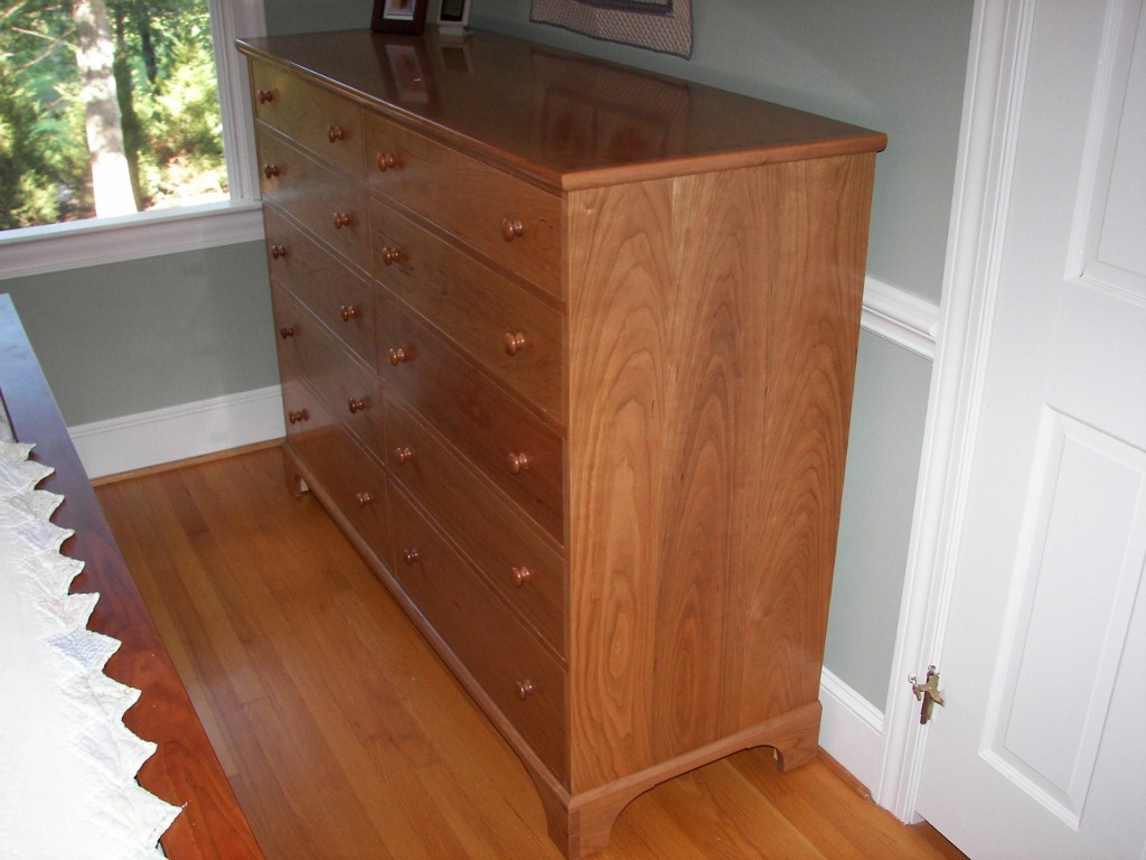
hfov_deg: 51.4
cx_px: 573
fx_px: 1192
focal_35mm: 36
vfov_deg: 39.7
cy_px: 430
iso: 100
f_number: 2.8
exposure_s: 1/30
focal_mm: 6
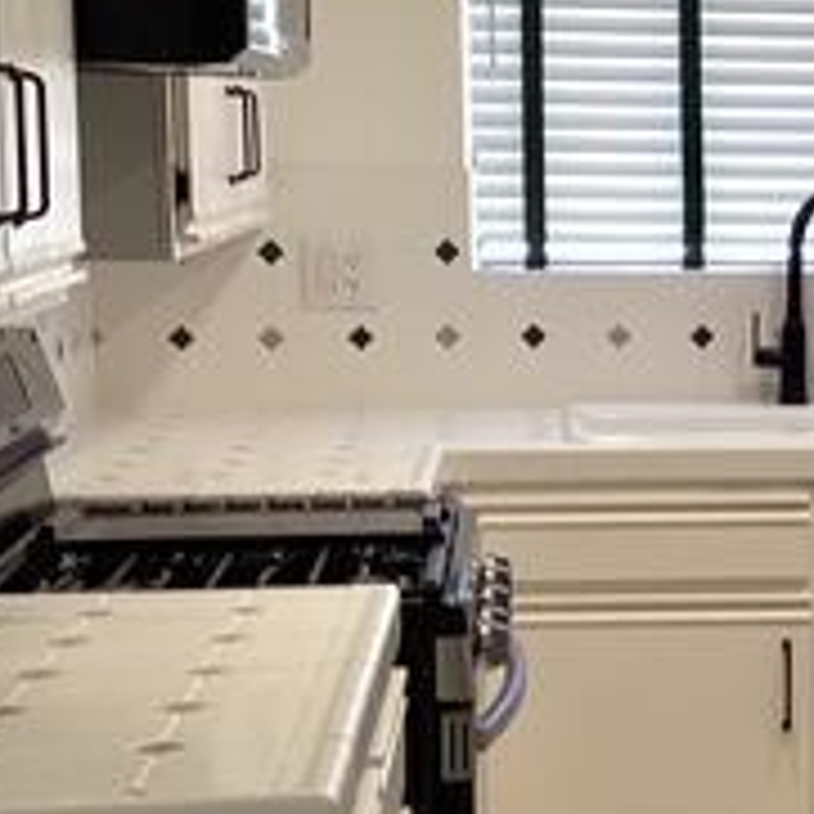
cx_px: 976
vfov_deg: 17.9
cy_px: 445
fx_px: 2581
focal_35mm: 97
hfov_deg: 17.1
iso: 64
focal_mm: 3.3
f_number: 2.4
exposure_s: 1/60
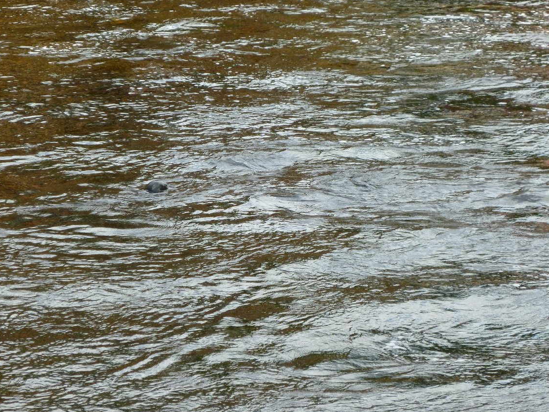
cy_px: 201
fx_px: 3775
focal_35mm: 238
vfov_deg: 6.2
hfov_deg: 8.3
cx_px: 259
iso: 200
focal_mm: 36
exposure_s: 1/125
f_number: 5.9
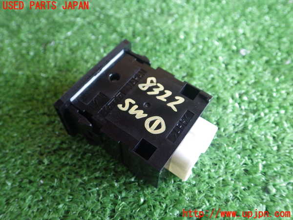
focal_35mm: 31
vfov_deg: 45.4
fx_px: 262
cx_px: 146
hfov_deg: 58.4
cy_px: 110
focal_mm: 5.5
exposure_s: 1/45
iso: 400
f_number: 2.3
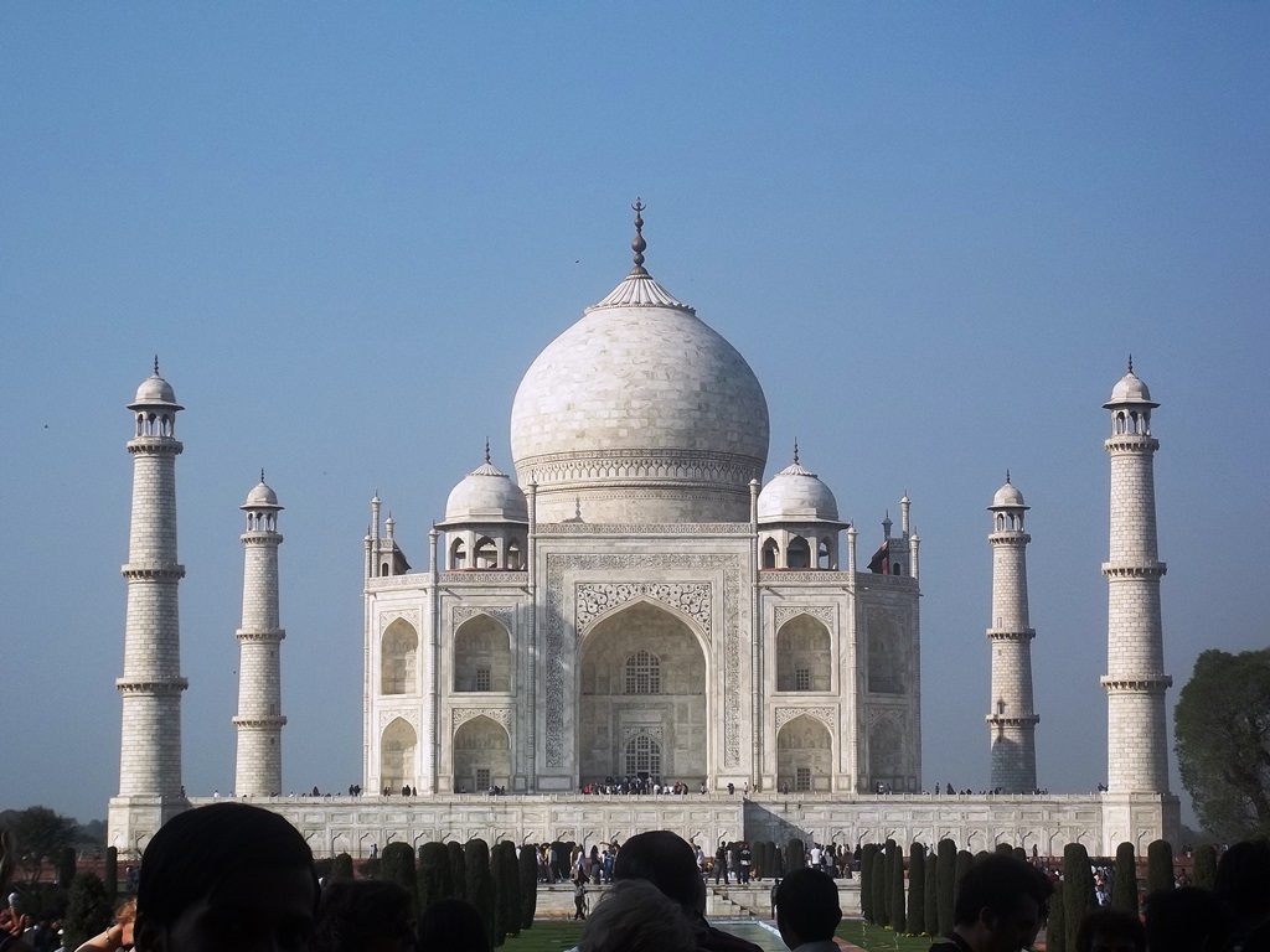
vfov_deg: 17.2
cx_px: 635
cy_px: 476
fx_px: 3155
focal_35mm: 86
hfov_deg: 22.8
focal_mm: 15.4
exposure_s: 1/640
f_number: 5
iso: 64
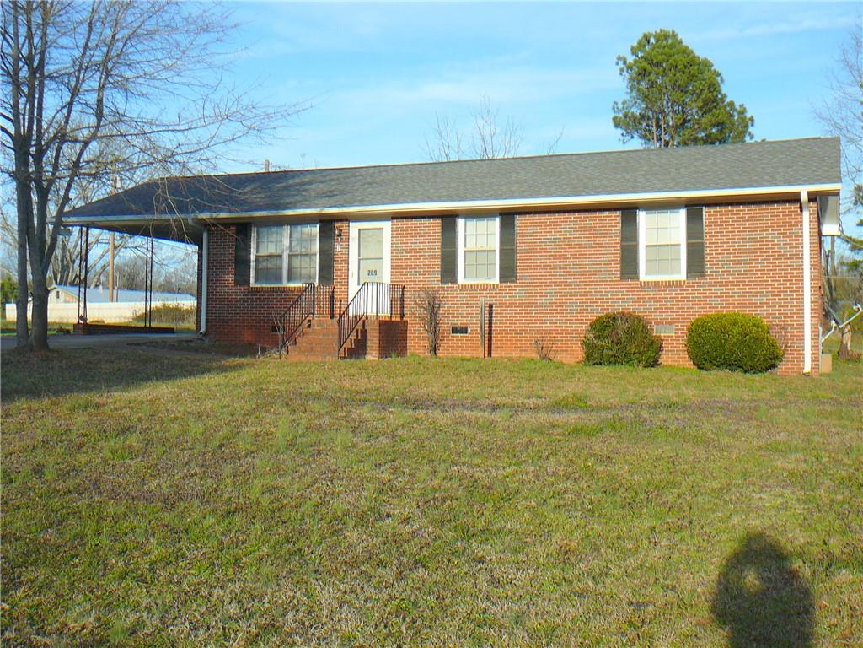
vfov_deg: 35.1
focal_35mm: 41
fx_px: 1022
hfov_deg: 45.8
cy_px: 324
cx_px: 432
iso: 80
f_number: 3.1
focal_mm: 6.1
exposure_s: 1/640
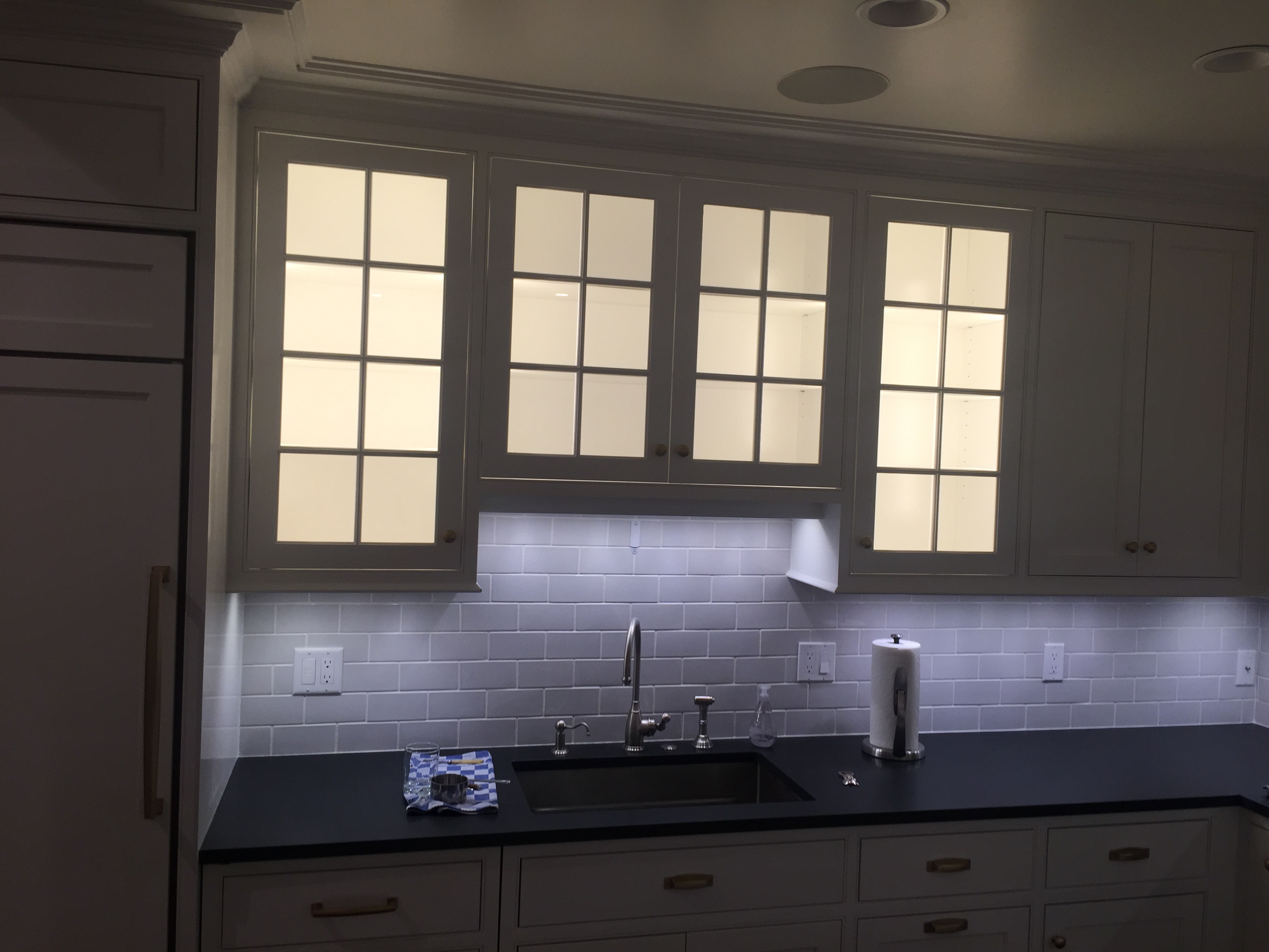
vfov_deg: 48.2
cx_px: 634
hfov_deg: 61.7
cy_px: 476
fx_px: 1063
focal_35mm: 29
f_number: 2.2
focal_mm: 4.15
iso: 32
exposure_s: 1/60
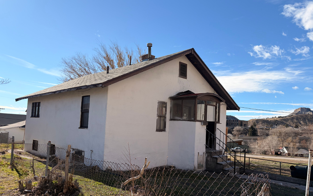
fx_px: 239
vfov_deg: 44.4
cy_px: 114
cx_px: 158
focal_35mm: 28
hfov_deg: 66.5
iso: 64
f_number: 1.6
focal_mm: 5.96
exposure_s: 1/4608
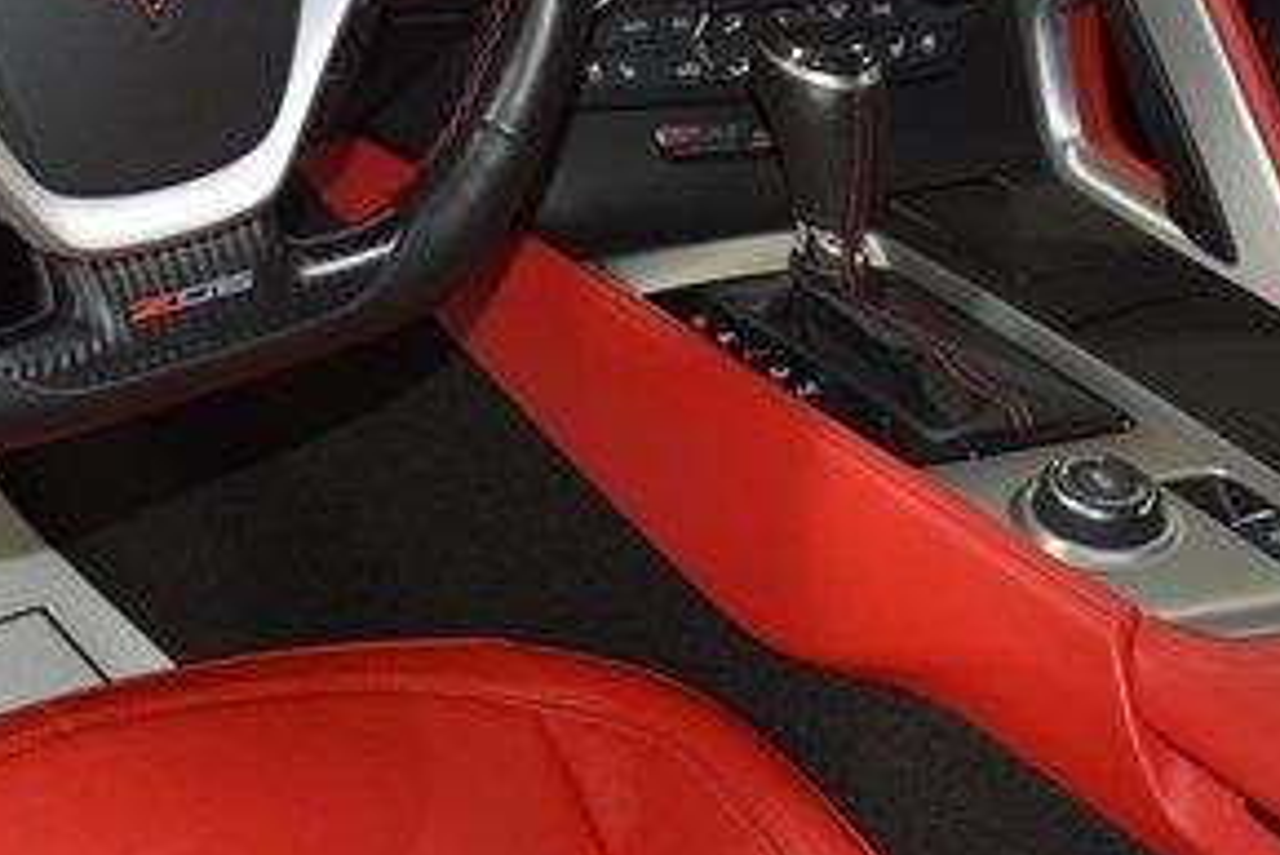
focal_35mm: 73
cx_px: 469
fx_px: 2597
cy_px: 184
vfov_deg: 18.5
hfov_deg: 27.6
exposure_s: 1/100
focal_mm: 22
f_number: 3.5
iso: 2000
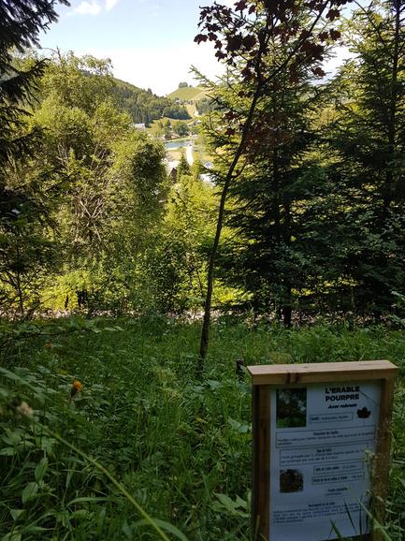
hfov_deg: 51.3
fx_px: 422
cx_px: 202
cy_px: 269
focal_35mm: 27
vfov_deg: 65.3
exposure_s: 1/648
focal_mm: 4.2
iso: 40
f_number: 1.7
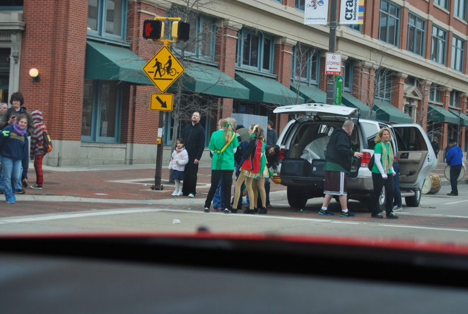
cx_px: 234
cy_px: 157
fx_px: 1015
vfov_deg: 17.6
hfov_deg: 26.0
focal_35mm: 78
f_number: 5.6
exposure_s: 1/80
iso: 200
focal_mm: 52
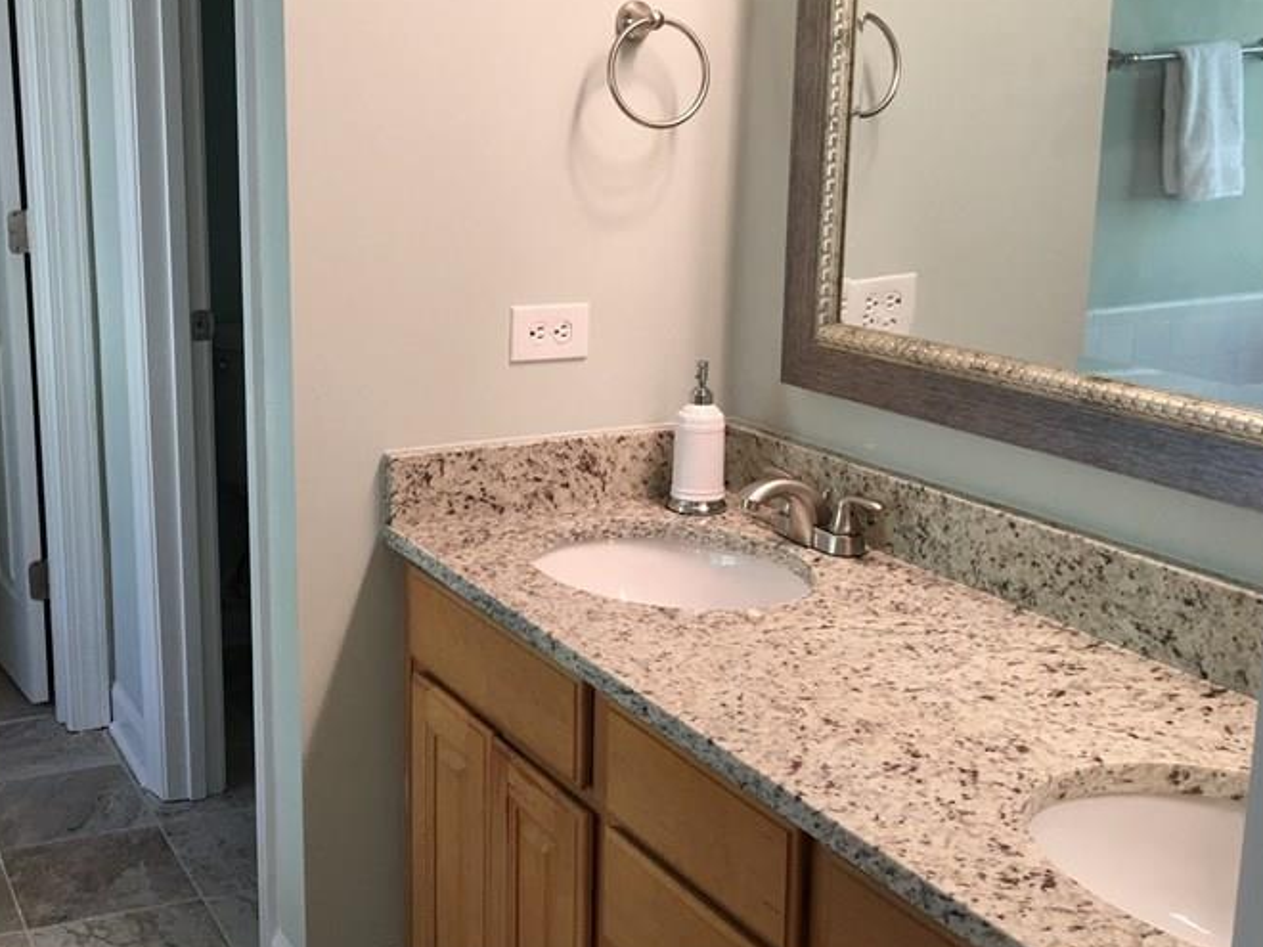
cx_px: 343
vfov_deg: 32.2
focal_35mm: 45
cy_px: 446
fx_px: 1642
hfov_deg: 41.1
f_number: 2.2
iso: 25
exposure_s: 1/15
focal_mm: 4.15
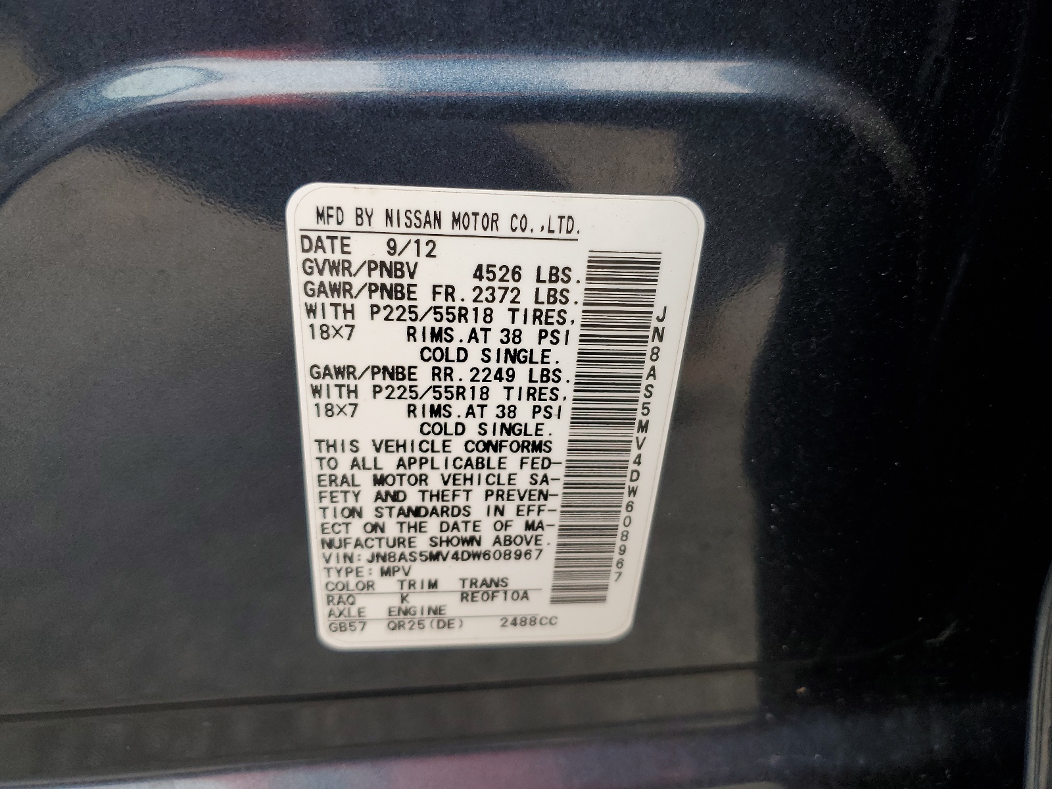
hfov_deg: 67.3
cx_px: 526
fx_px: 790
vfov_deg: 53.1
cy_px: 394
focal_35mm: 26
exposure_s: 1/161
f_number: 1.5
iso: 50
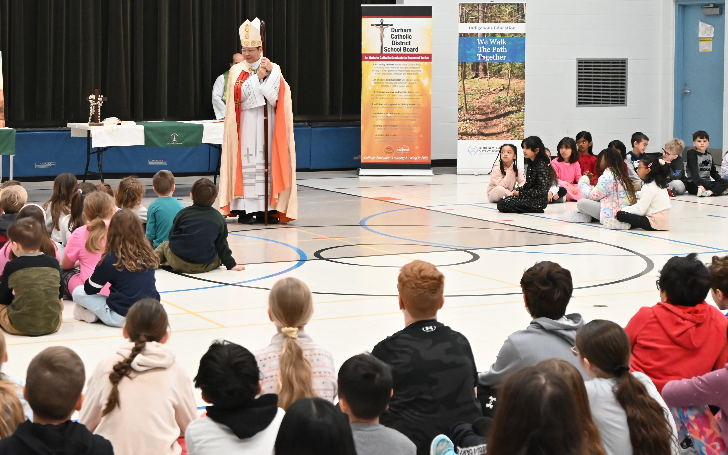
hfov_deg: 27.3
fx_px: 1488
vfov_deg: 17.3
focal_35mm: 75
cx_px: 240
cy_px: 116
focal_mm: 50
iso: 4000
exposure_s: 1/60
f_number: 6.3
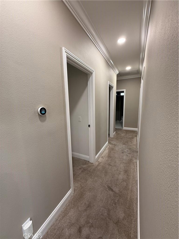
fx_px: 97
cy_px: 120
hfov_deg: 85.7
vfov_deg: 102.1
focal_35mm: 14
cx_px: 90
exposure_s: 1/60
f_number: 2.2
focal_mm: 2.22
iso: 250
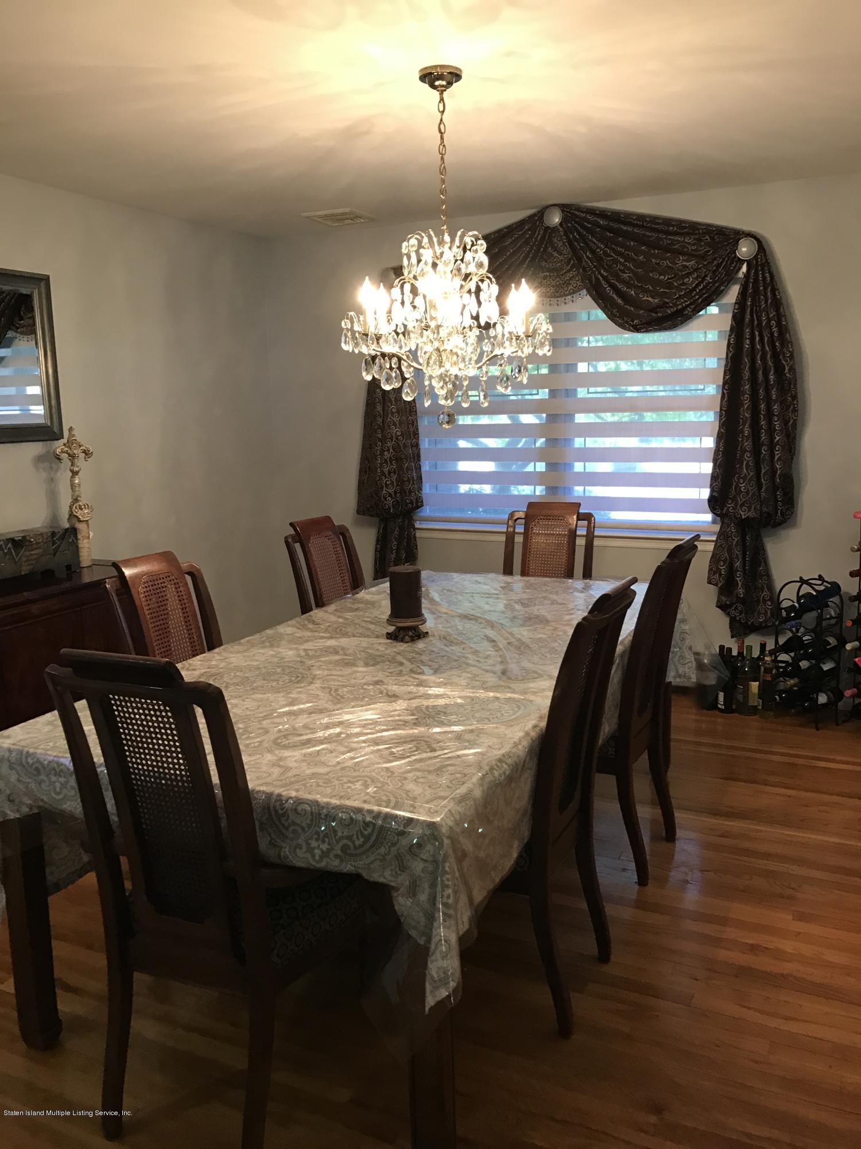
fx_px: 929
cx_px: 430
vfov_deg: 63.4
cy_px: 574
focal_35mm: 28
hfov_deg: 49.7
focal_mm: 3.99
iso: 50
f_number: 1.8
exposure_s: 1/15
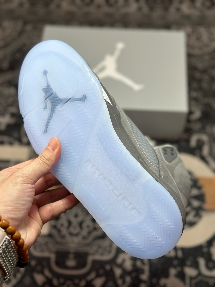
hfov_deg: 30.3
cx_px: 108
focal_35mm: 48
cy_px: 144
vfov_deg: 39.7
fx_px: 398
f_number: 1.78
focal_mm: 6.86
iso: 80
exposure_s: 1/1199
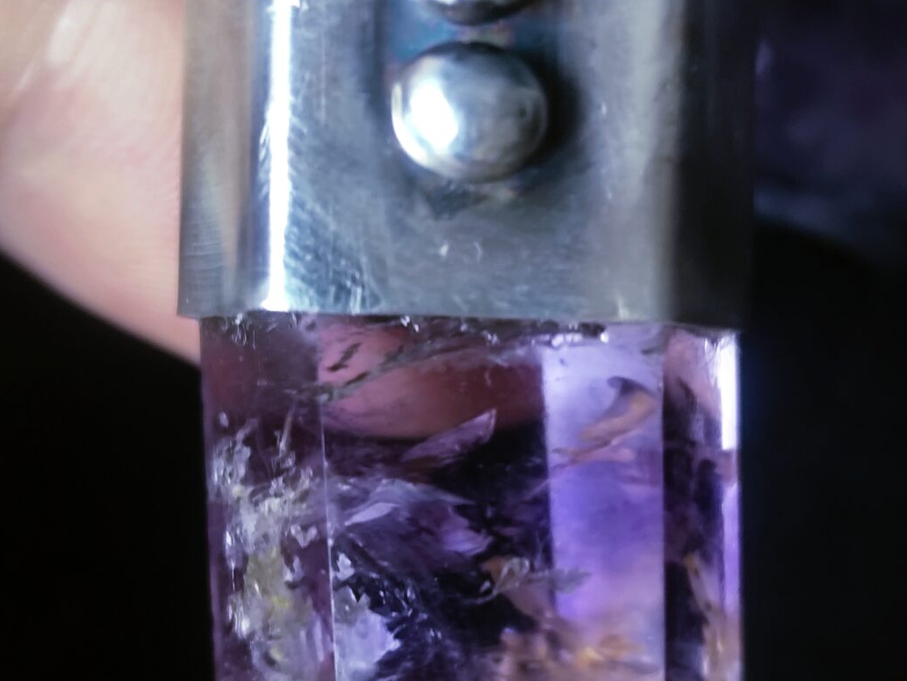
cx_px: 413
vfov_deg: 13.0
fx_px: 2987
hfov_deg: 17.3
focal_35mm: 114
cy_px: 340
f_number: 1.65
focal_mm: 6.19
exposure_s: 1/25
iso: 250
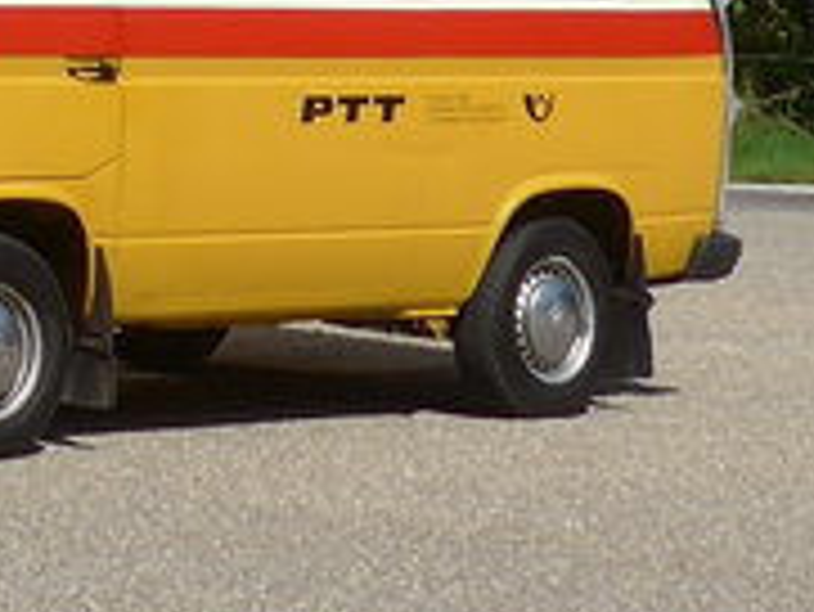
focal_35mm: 225
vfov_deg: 6.3
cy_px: -932
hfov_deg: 8.5
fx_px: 5294
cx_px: -517
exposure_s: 1/1600
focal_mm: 7
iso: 80
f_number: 3.2
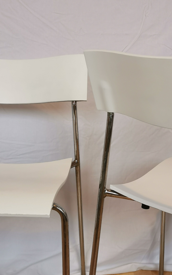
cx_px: 98
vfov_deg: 42.6
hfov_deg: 27.4
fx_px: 353
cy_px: 133
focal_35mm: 47
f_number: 1.8
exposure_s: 1/100
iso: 160
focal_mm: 5.58
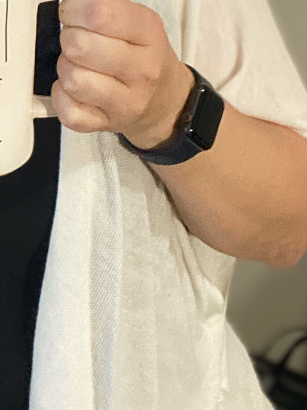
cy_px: 51
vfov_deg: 20.9
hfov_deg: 15.3
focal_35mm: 92
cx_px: -100
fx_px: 1088
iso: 400
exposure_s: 1/40
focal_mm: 2.71
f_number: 2.2
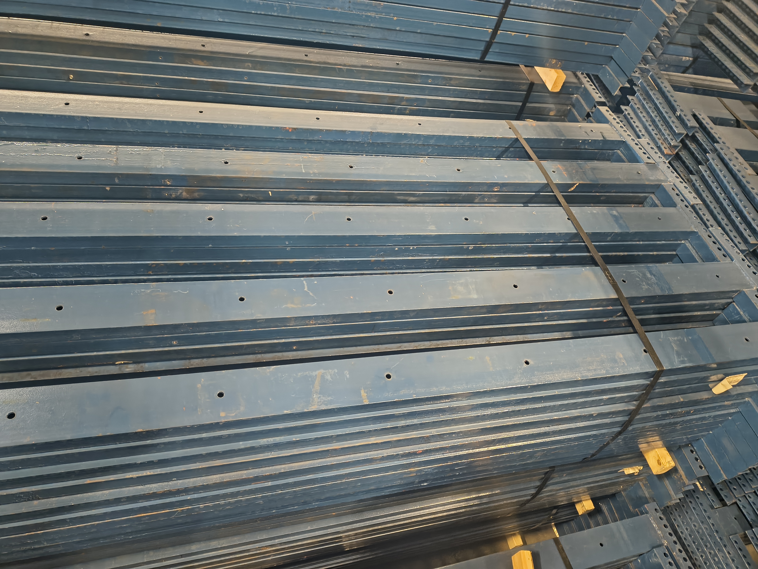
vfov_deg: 54.9
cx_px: 379
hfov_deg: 69.4
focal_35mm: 25
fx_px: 547
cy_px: 284
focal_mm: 4.68
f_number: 1.7
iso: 2474
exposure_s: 1/30
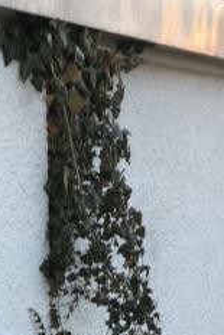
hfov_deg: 12.7
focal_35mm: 104
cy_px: 328
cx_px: -77
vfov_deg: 19.1
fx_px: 969
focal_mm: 4.15
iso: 25
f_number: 2.2
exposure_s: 1/50
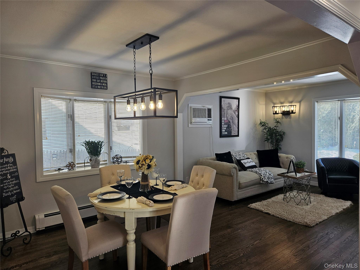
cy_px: 135
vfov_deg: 58.9
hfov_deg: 73.9
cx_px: 180
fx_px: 239
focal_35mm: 23
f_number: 1.8
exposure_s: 1/120
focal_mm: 5.4
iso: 40
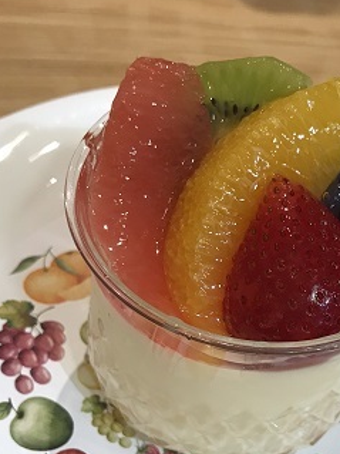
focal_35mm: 54
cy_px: 325
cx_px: 251
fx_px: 708
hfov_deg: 26.7
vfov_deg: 35.0
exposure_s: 1/30
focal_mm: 3.99
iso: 20
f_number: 1.8
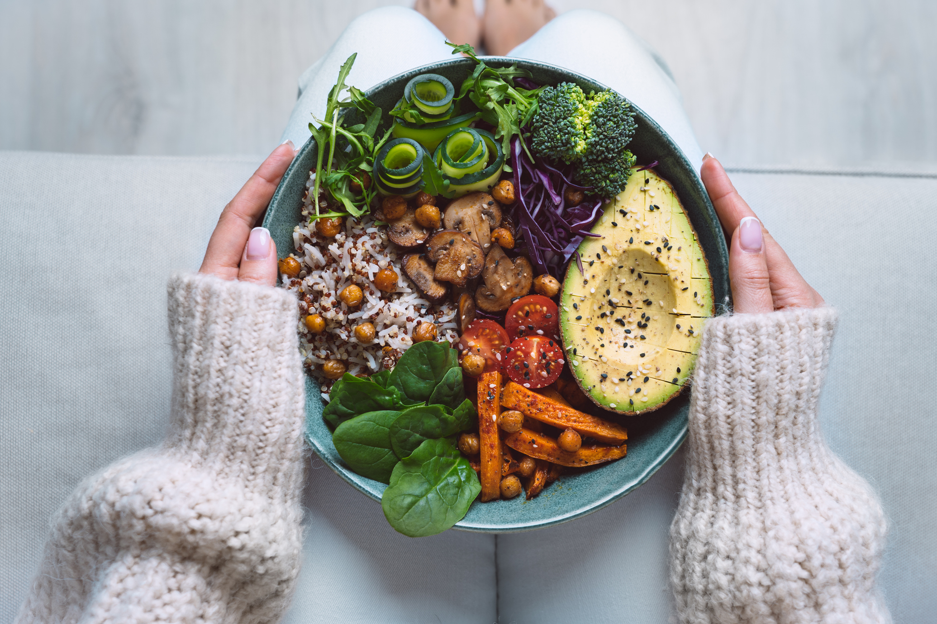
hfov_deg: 46.4
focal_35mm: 42
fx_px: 1093
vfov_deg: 31.9
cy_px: 314
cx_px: 471
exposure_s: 1/250
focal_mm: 41
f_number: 5
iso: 125
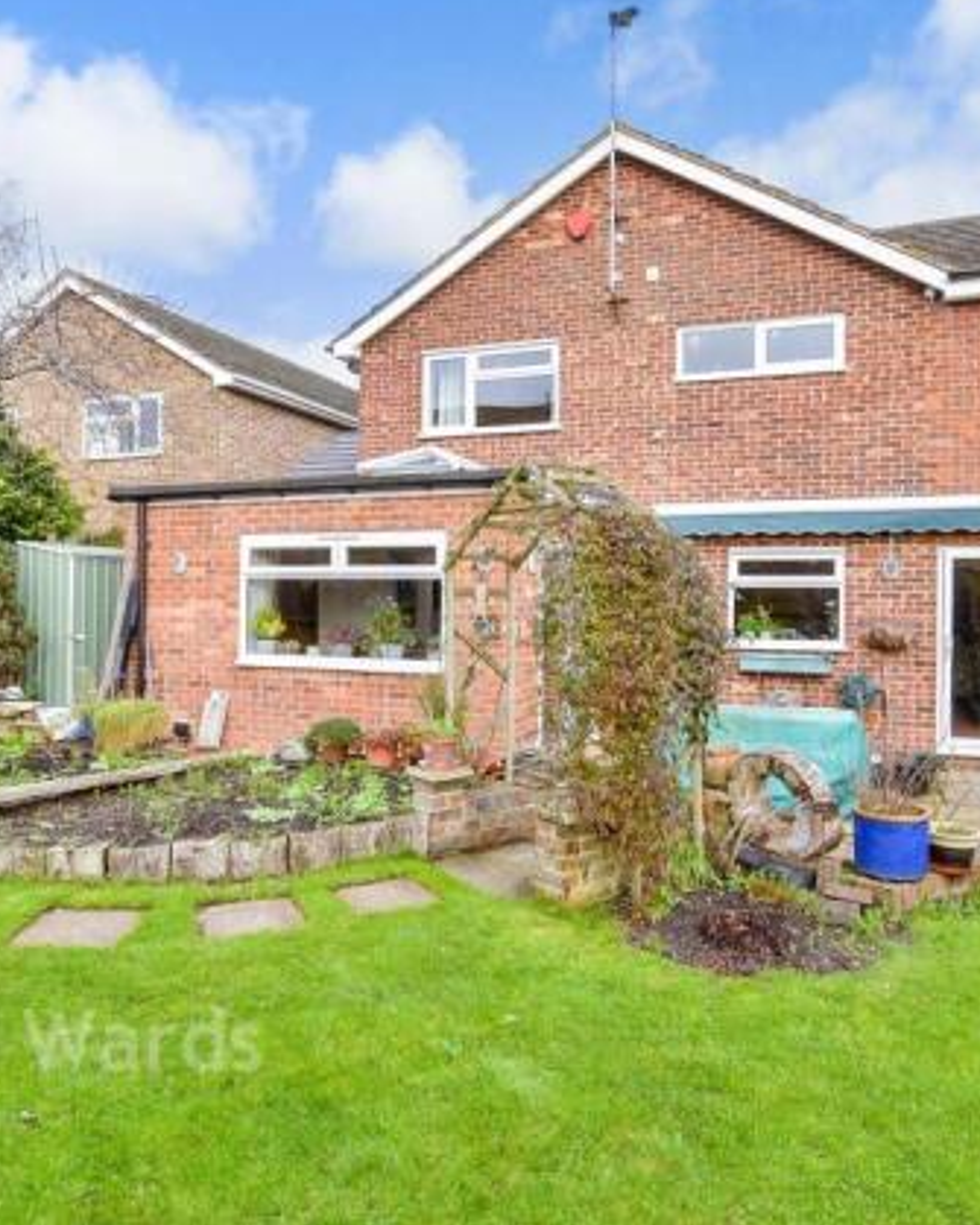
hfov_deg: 62.8
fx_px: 798
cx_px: 560
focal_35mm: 22
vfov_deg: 75.1
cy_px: 604
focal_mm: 10
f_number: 8
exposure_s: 1/80
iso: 200
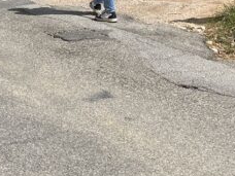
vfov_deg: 12.0
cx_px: 58
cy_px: -93
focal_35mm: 117
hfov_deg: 16.7
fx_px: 794
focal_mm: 5.1
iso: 50
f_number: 1.6
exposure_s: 1/7353
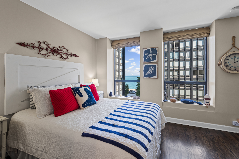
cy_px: 80
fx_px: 106
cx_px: 120
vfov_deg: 73.8
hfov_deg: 96.7
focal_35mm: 16
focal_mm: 16
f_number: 8
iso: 400
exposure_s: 1/15
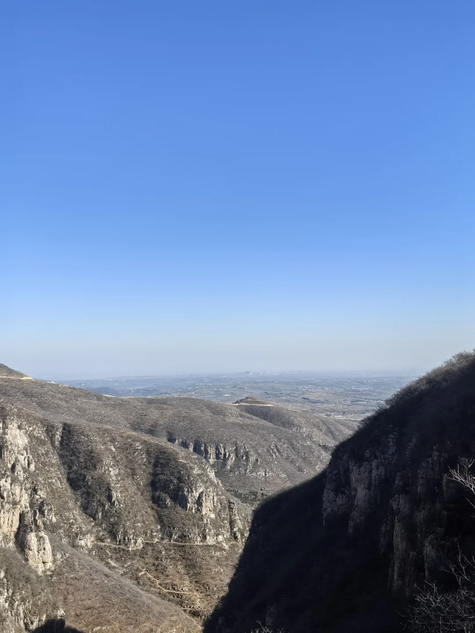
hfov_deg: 35.1
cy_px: 316
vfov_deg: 45.8
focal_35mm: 41
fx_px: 750
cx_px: 238
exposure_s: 1/1082
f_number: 2
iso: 50
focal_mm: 6.98
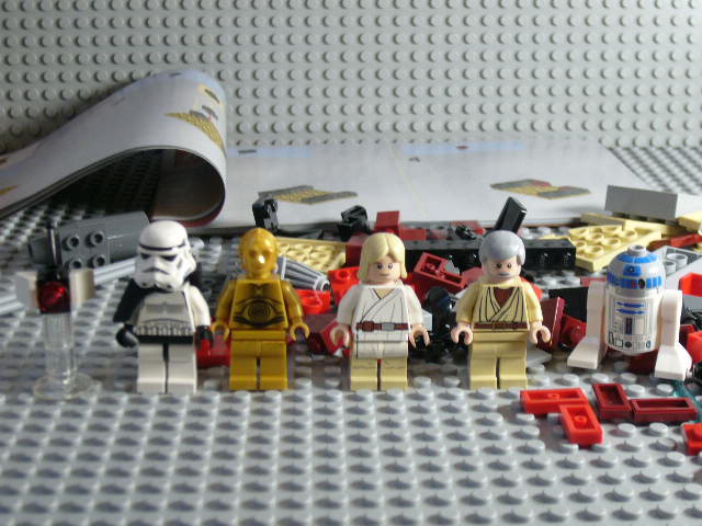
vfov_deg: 22.3
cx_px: 351
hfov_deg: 29.4
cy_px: 263
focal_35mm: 66
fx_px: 1338
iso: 100
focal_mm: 10.9
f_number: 3.9
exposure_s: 1/20
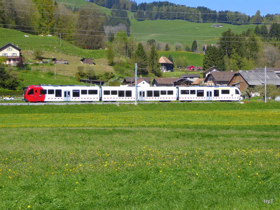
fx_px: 793
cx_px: 140
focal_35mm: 98
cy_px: 105
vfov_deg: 15.1
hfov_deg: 20.0
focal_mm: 16.1
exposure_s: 1/320
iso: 80
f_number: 4.9
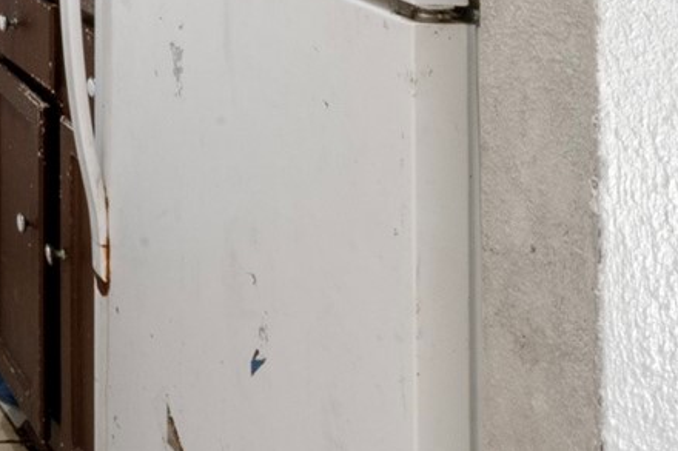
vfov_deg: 14.6
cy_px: -311
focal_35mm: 84
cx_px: -507
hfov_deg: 19.1
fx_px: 1581
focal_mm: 17
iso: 250
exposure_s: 8
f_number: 9
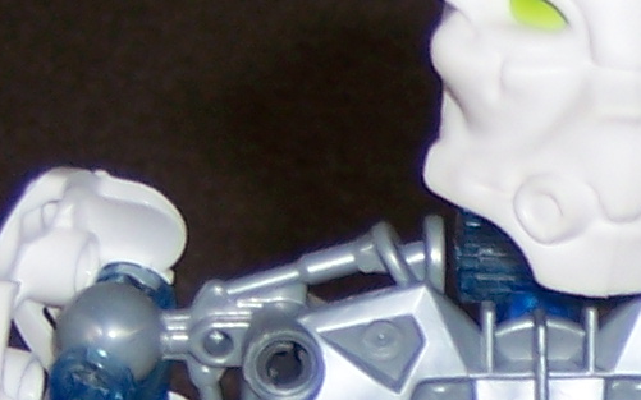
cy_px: 611
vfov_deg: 4.0
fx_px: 5712
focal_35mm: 327
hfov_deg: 6.4
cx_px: 911
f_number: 4
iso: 80
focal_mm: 10
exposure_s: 1/90
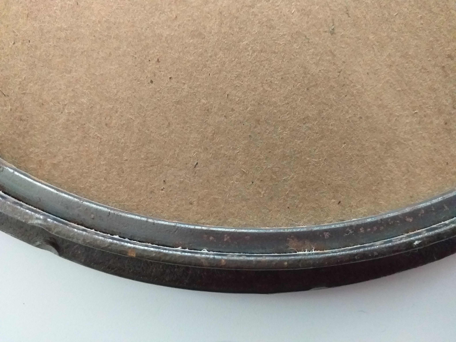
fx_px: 356
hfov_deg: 65.3
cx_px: 228
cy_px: 171
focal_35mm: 27
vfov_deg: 51.4
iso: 500
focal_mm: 3.6
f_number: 1.9
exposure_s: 1/25
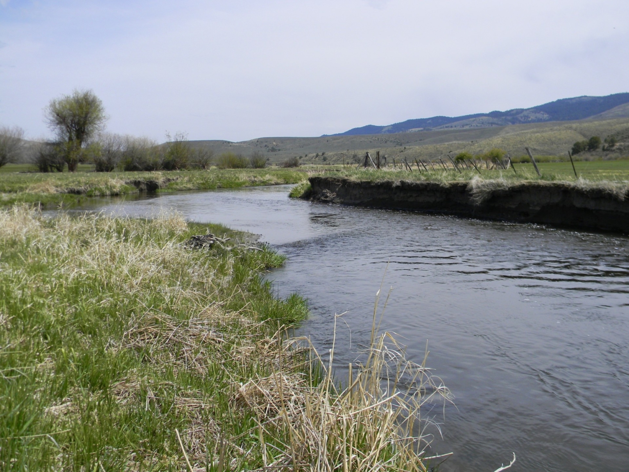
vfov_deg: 39.7
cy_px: 236
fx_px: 654
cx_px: 314
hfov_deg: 51.4
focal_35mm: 36
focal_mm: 6.4
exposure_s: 1/263
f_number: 7.4
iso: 80
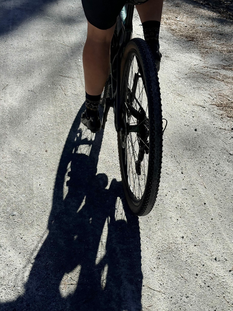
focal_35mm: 48
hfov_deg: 30.3
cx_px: 116
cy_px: 156
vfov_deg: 39.7
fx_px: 431
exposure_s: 1/3704
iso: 64
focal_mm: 6.76
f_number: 1.78
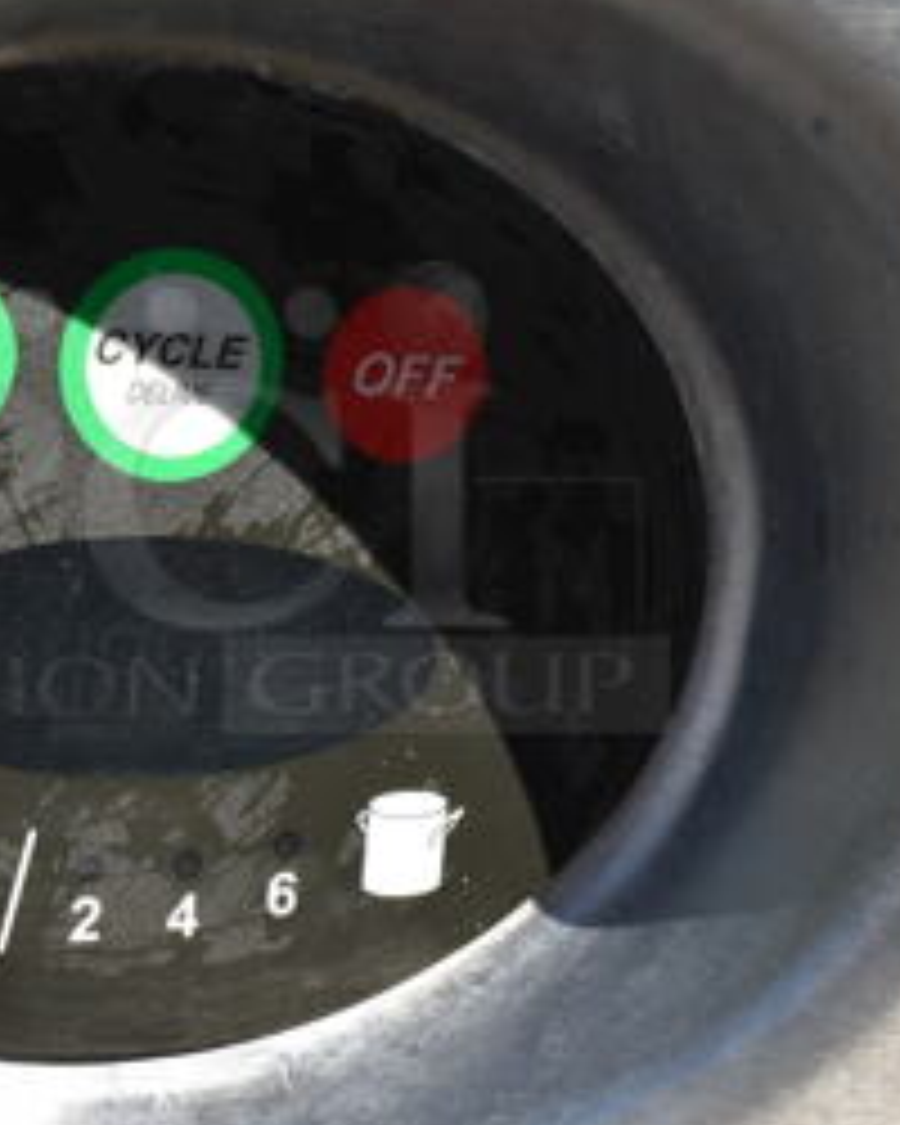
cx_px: 171
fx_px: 2064
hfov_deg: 24.2
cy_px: 495
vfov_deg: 30.5
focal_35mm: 62
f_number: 8
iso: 100
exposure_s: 1/250
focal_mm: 18
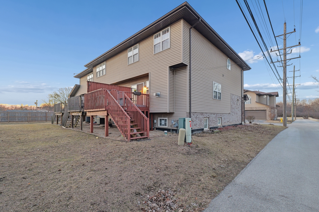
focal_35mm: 16
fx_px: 142
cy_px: 106
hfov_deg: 96.7
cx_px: 160
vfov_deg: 73.7
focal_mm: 16
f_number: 4
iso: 400
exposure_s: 1/80
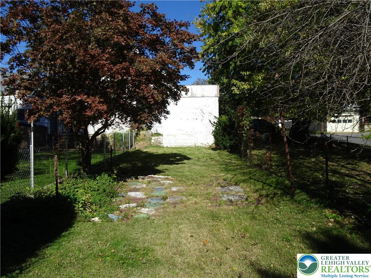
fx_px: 257
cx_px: 186
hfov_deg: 71.6
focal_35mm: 24
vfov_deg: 56.8
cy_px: 139
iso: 80
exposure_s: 1/1000
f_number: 3.5
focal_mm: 4.1
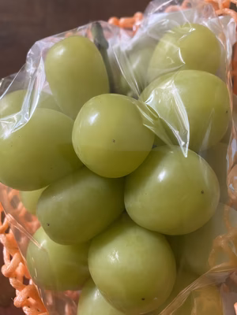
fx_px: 228
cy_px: 158
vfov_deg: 69.4
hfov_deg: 54.9
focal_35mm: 25
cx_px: 118
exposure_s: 1/60
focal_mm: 4.25
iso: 200
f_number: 1.8
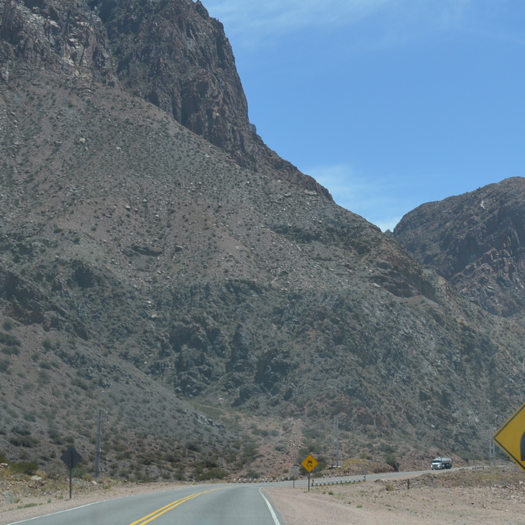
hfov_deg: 20.1
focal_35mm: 83
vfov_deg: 20.8
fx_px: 1424
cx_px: 560
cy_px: 190
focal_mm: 24
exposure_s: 1/320
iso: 100
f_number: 9
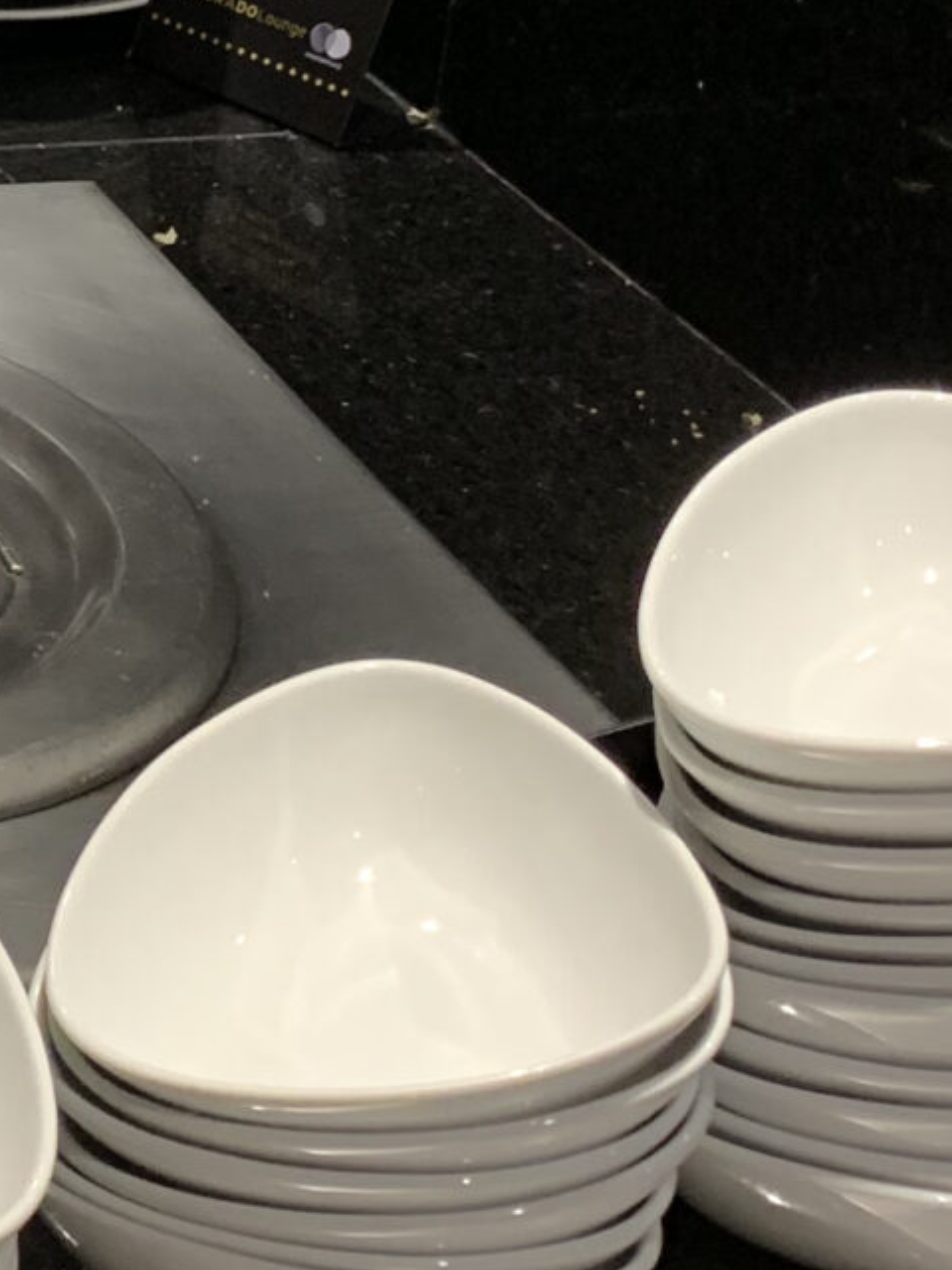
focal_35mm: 104
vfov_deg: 18.4
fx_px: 3814
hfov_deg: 13.3
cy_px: -10
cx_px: -520
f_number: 1.8
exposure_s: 1/60
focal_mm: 4.25
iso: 200
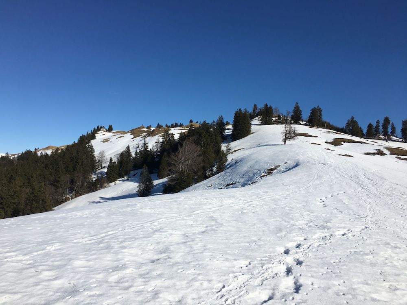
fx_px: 341
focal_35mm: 29
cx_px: 204
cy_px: 152
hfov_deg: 61.7
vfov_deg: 48.2
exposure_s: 1/3077
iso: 25
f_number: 2.2
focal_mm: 4.15
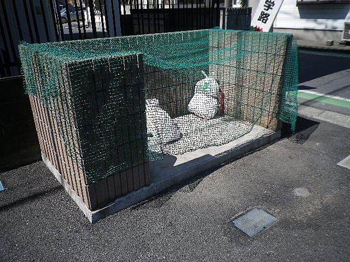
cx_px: 175
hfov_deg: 63.4
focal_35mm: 28
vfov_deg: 49.7
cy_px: 131
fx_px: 283
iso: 80
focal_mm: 5.05
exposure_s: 1/640
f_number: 3.5
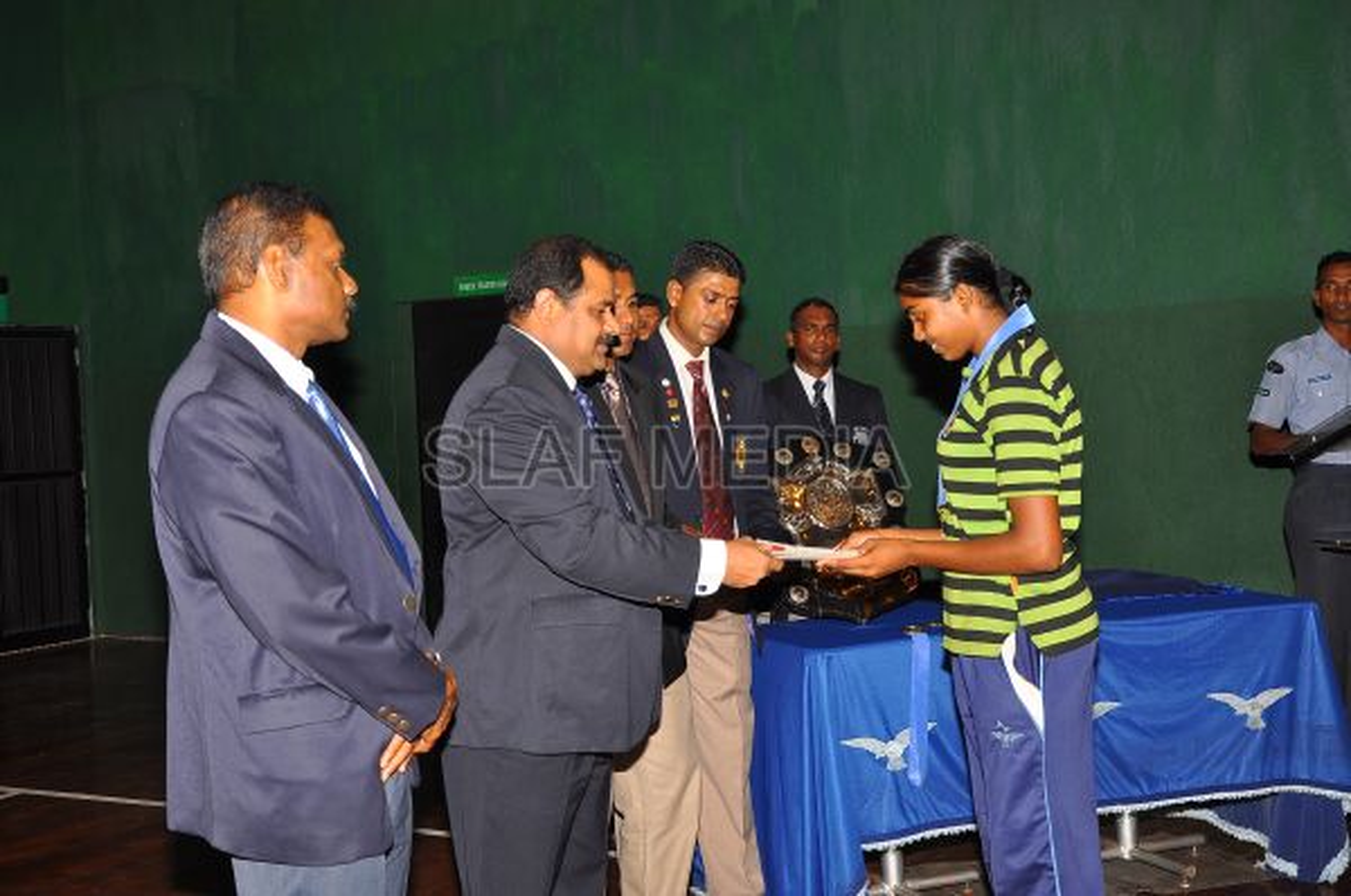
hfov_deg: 41.2
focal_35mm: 48
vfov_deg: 28.0
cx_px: 676
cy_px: 448
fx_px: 1798
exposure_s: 1/60
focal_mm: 32
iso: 200
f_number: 5.6
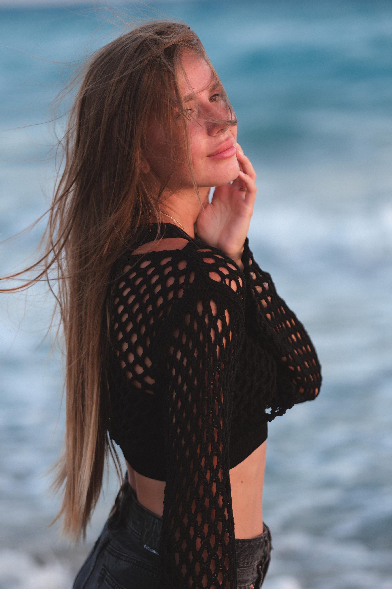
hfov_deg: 10.2
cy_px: 294
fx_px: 2205
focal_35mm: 135
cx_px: 196
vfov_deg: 15.2
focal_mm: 90
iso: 200
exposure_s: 1/400
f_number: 2
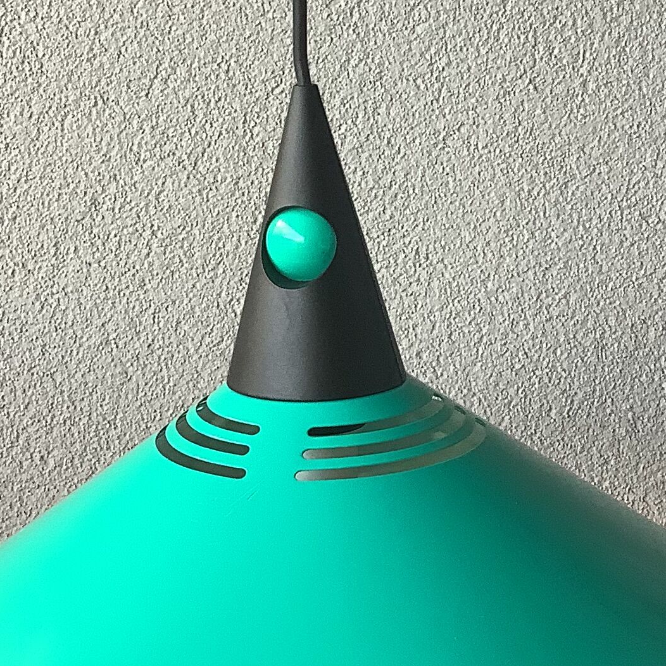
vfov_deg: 20.2
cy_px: 152
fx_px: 1850
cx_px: 363
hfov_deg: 20.4
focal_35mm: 85
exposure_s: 1/120
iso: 80
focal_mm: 3.3
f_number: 2.4
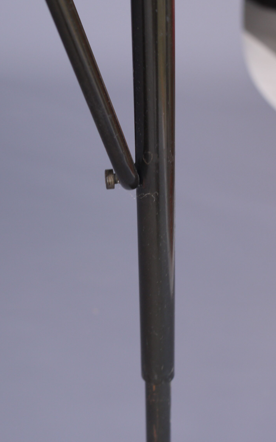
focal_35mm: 63
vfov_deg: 32.5
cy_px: 200
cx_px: 92
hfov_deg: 20.6
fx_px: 758
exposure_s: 1/30
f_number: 4.8
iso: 200
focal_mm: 24
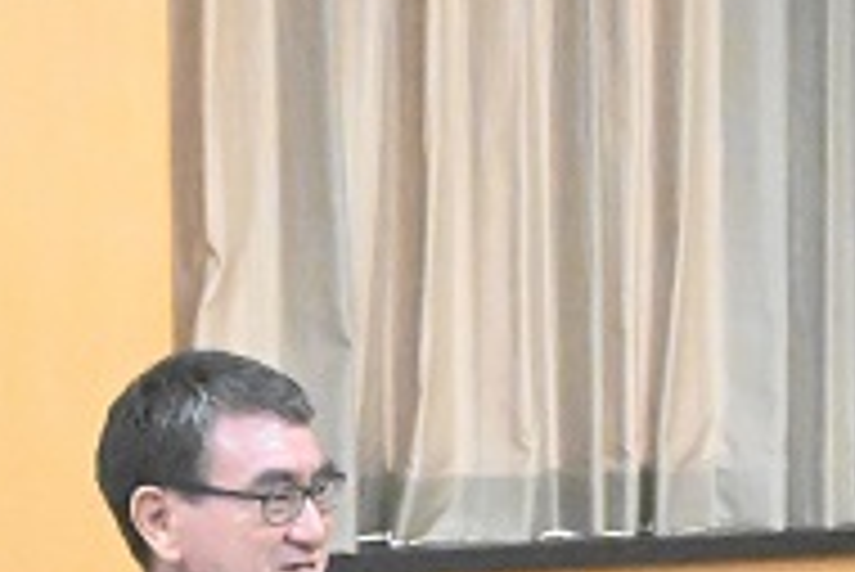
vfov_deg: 8.8
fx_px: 3669
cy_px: 622
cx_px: 1053
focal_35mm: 154
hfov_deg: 12.9
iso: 51200
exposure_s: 1/1000
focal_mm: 37
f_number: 8
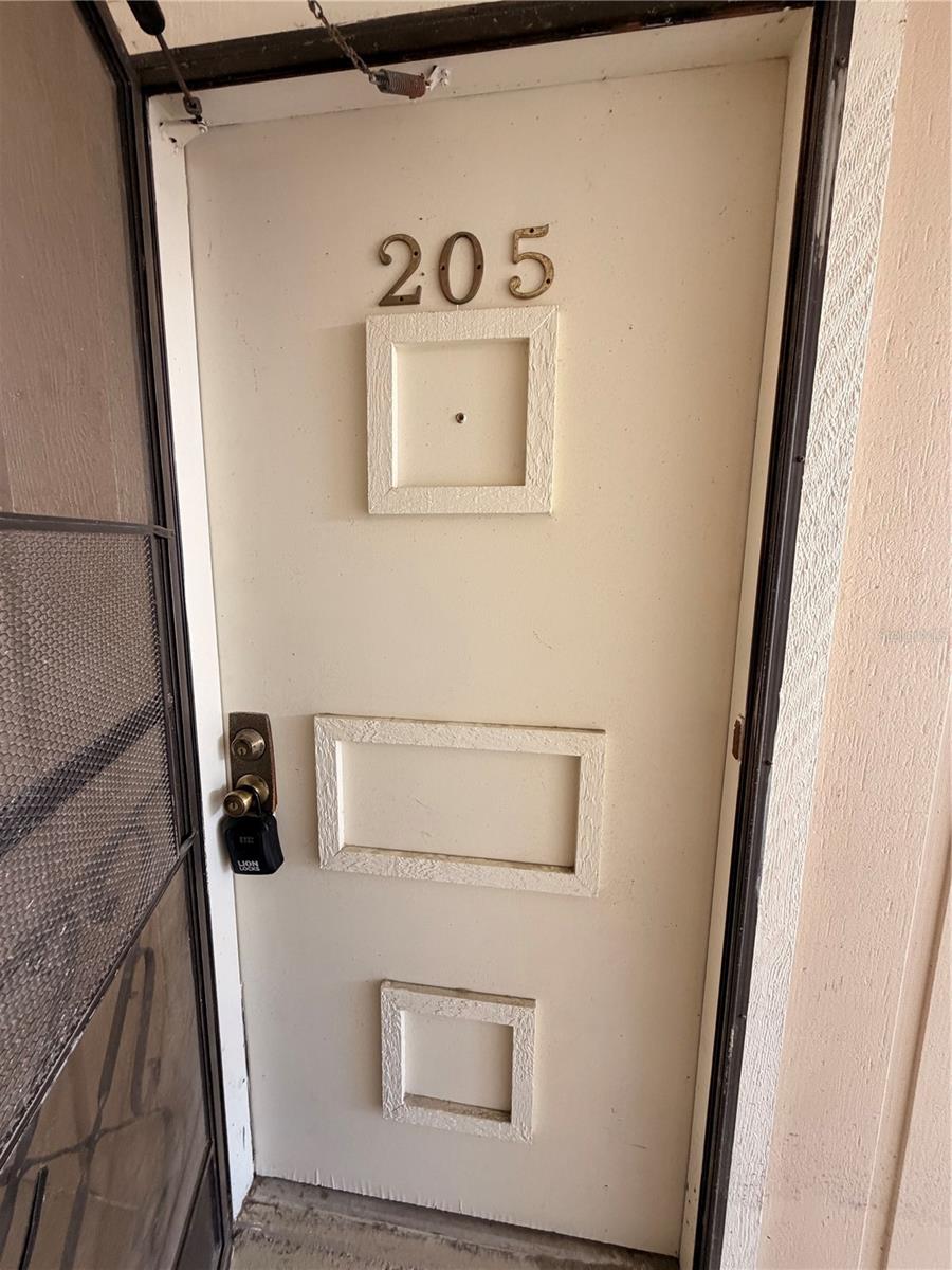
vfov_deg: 102.1
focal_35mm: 14
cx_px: 476
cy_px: 635
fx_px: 513
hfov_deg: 85.7
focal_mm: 2.22
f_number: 2.2
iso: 200
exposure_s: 1/121
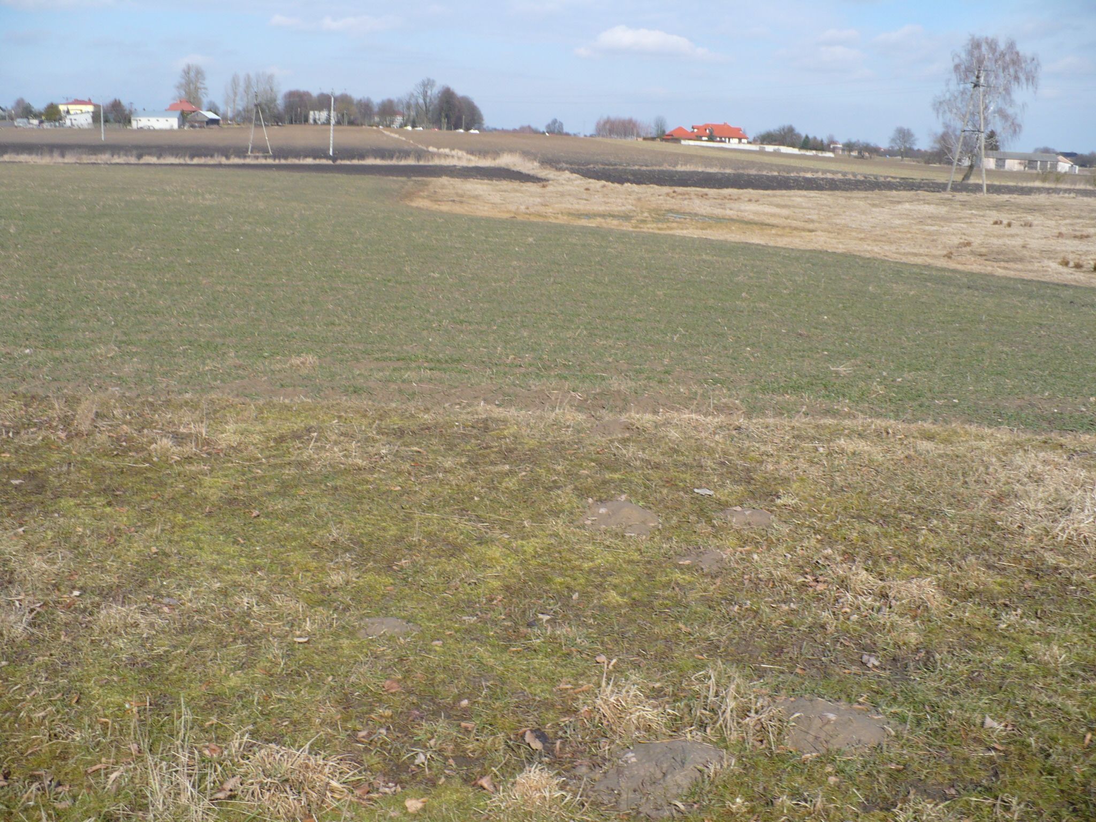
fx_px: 1171
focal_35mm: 37
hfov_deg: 50.1
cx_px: 548
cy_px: 411
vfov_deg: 38.7
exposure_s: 1/160
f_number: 8
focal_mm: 6.1
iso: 100
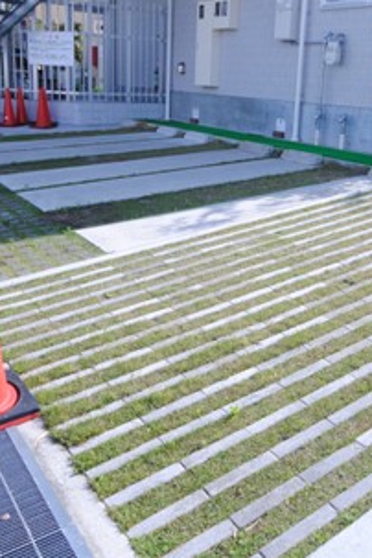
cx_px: 215
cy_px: 215
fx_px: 566
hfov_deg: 36.3
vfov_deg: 52.0
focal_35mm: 37
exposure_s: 1/160
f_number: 6.3
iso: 100
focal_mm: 11.5
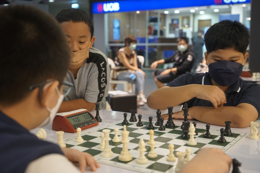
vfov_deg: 29.3
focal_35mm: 46
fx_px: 332
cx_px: 130
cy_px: 86
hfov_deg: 42.7
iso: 4000
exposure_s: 1/100
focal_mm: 46
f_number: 4
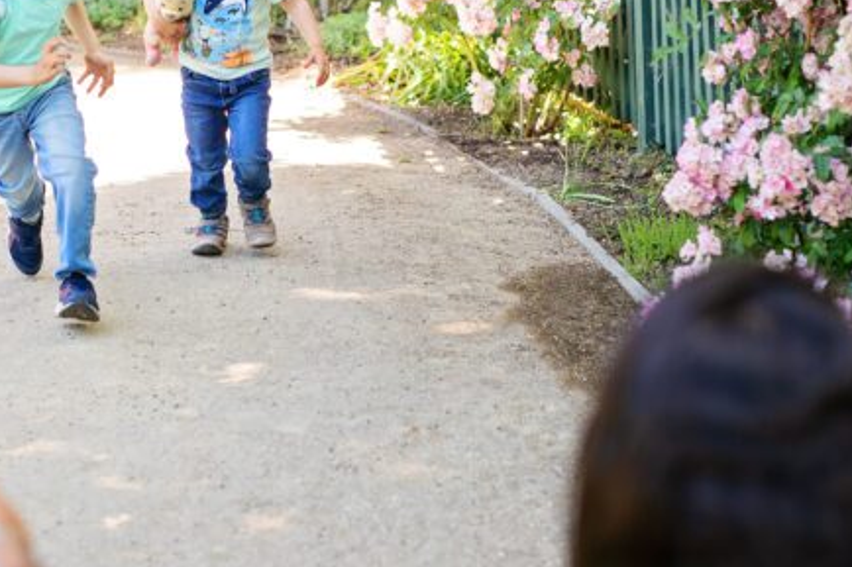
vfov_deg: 11.6
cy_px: 142
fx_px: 2791
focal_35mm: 118
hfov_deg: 17.3
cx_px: 241
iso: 250
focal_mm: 50
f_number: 2.8
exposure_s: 1/800
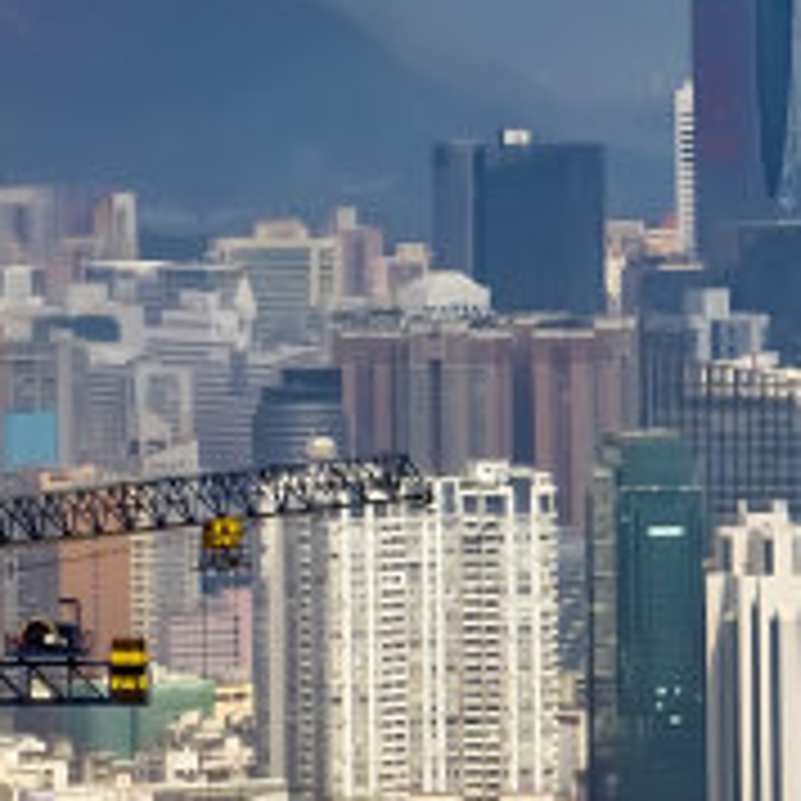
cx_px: 1359
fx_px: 12776
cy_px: -173
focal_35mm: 488
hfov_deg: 3.6
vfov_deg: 3.6
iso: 100
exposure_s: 1/80
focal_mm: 29.85
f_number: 4.4
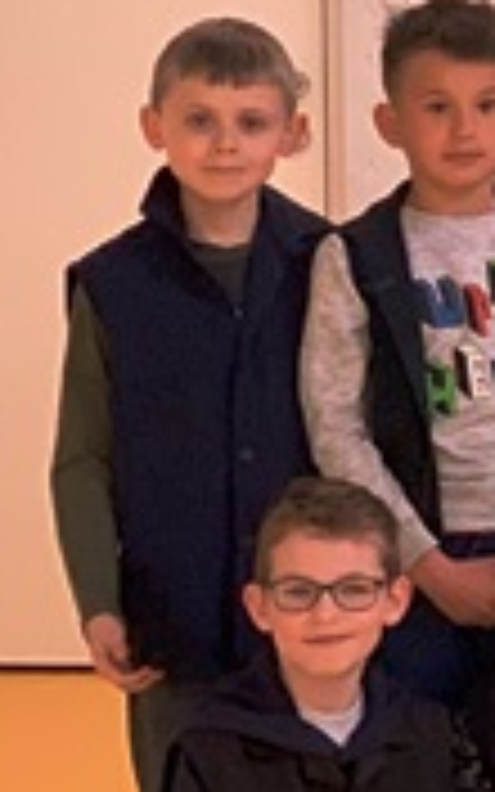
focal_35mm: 250
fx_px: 5396
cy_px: 22
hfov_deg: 4.9
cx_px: 1732
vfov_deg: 8.4
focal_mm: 6
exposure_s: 1/110
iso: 125
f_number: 2.4
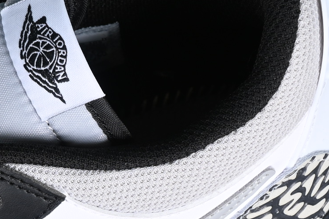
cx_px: -109
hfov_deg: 7.3
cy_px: 114
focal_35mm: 281
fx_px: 2567
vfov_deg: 4.9
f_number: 6.3
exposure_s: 1/50
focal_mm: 50
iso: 160
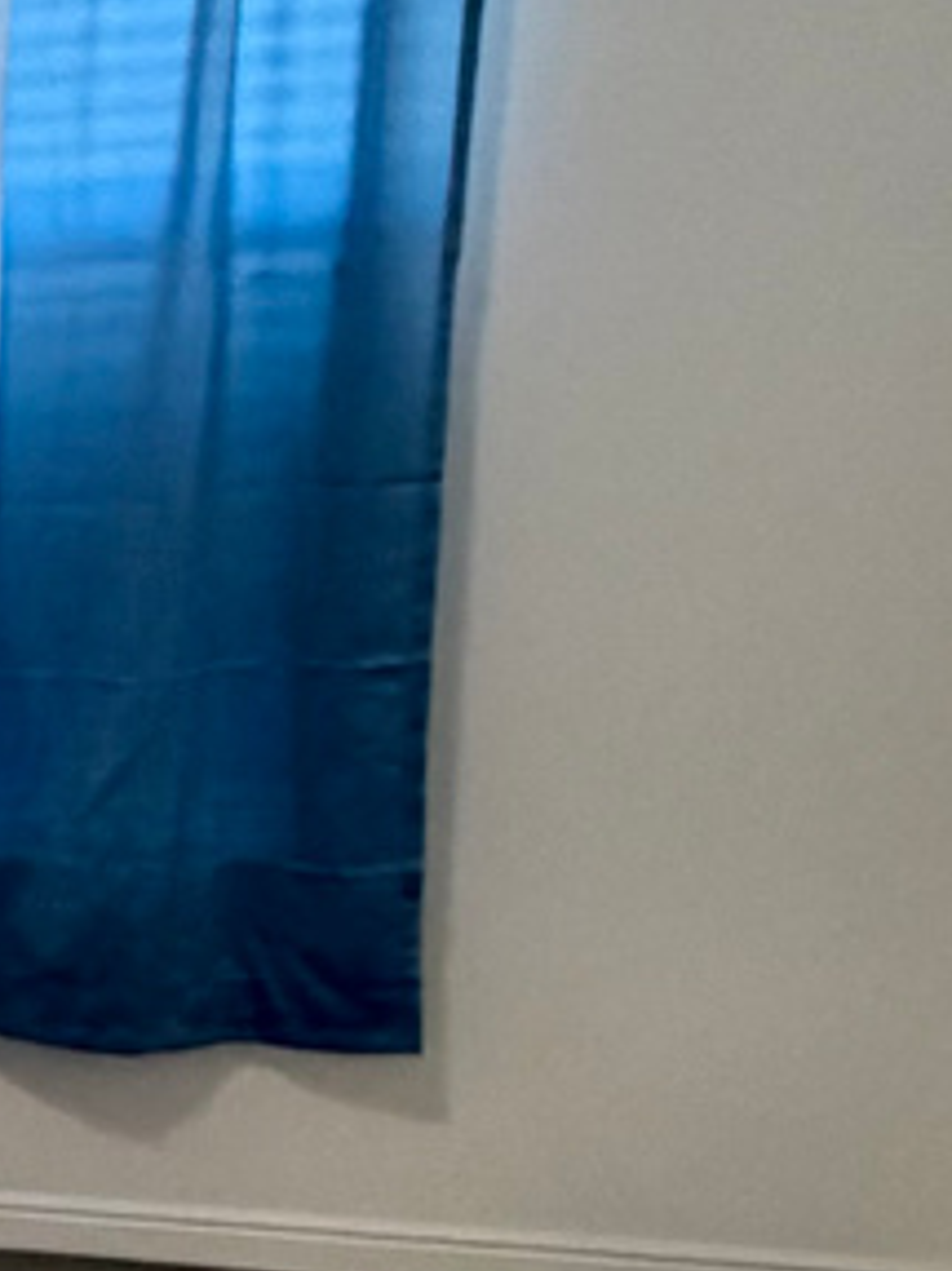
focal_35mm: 75
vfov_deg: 25.5
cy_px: 1050
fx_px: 2752
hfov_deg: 14.1
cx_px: -1275
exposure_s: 1/60
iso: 400
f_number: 2.2
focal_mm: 2.22
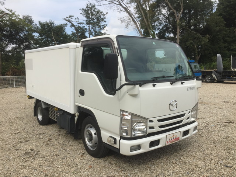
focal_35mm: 29
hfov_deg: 61.7
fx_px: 198
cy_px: 88
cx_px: 118
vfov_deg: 48.2
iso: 32
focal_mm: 4.15
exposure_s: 1/1582
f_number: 2.2
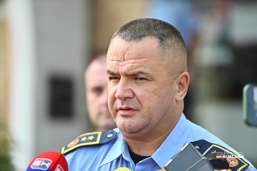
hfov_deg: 10.3
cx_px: 128
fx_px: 1427
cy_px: 86
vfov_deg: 6.9
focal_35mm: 200
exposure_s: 1/2500
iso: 800
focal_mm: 200
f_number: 3.5
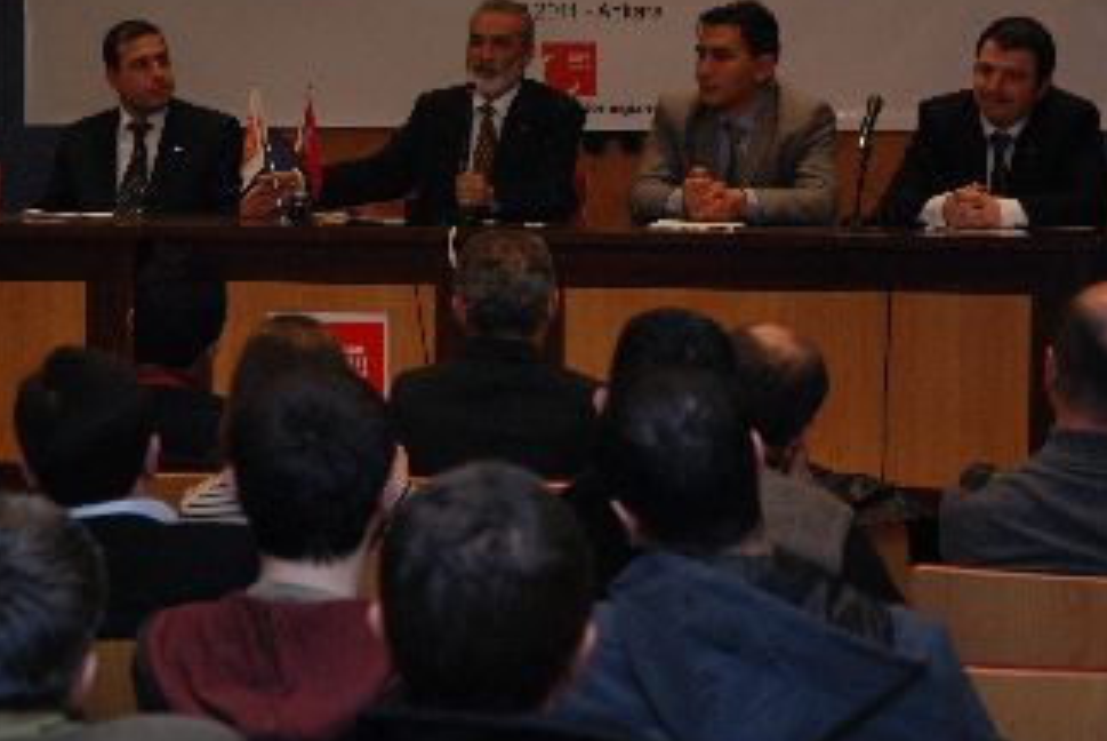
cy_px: 197
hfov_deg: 16.0
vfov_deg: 10.7
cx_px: 500
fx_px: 3933
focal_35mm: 128
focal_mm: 55
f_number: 4.5
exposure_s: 1/60
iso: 400
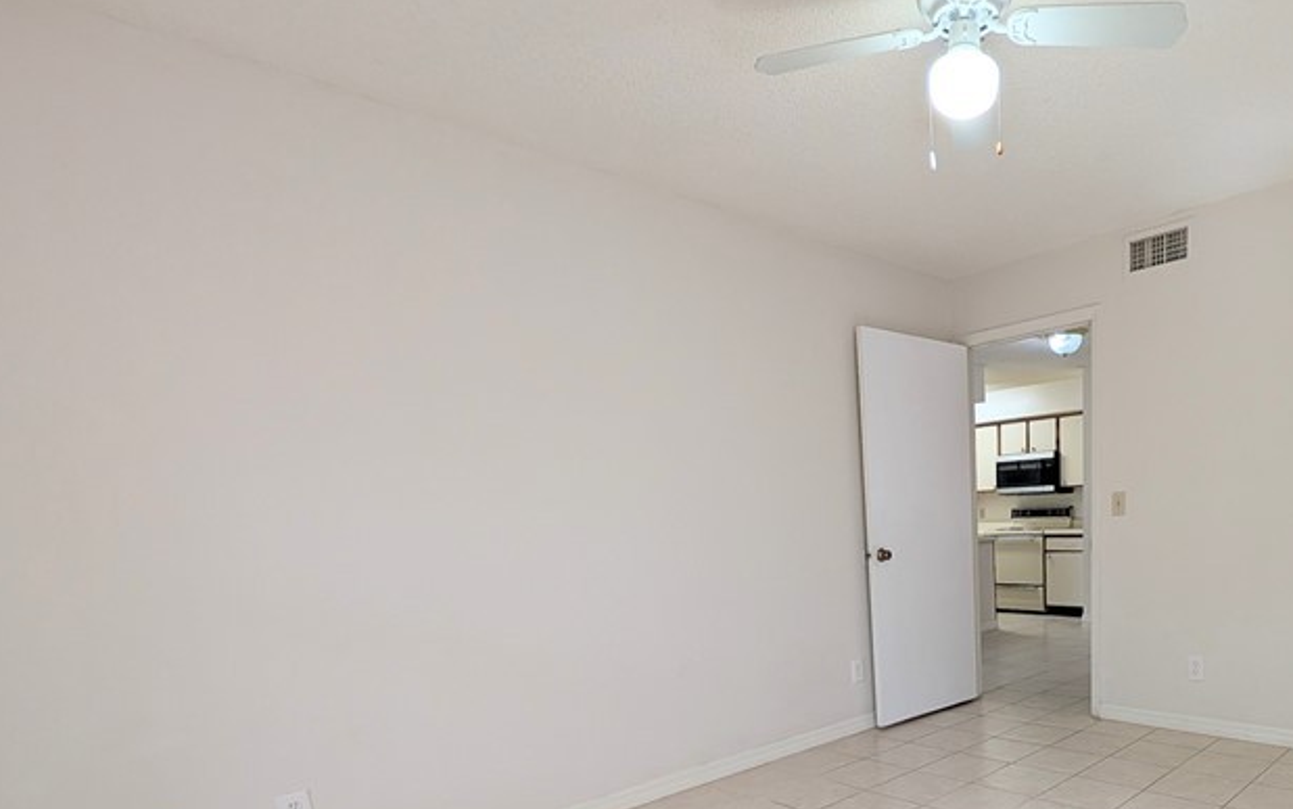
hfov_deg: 78.0
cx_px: 918
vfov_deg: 53.1
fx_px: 740
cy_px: 661
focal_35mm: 21
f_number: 1.7
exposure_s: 1/212
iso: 53
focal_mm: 2.02
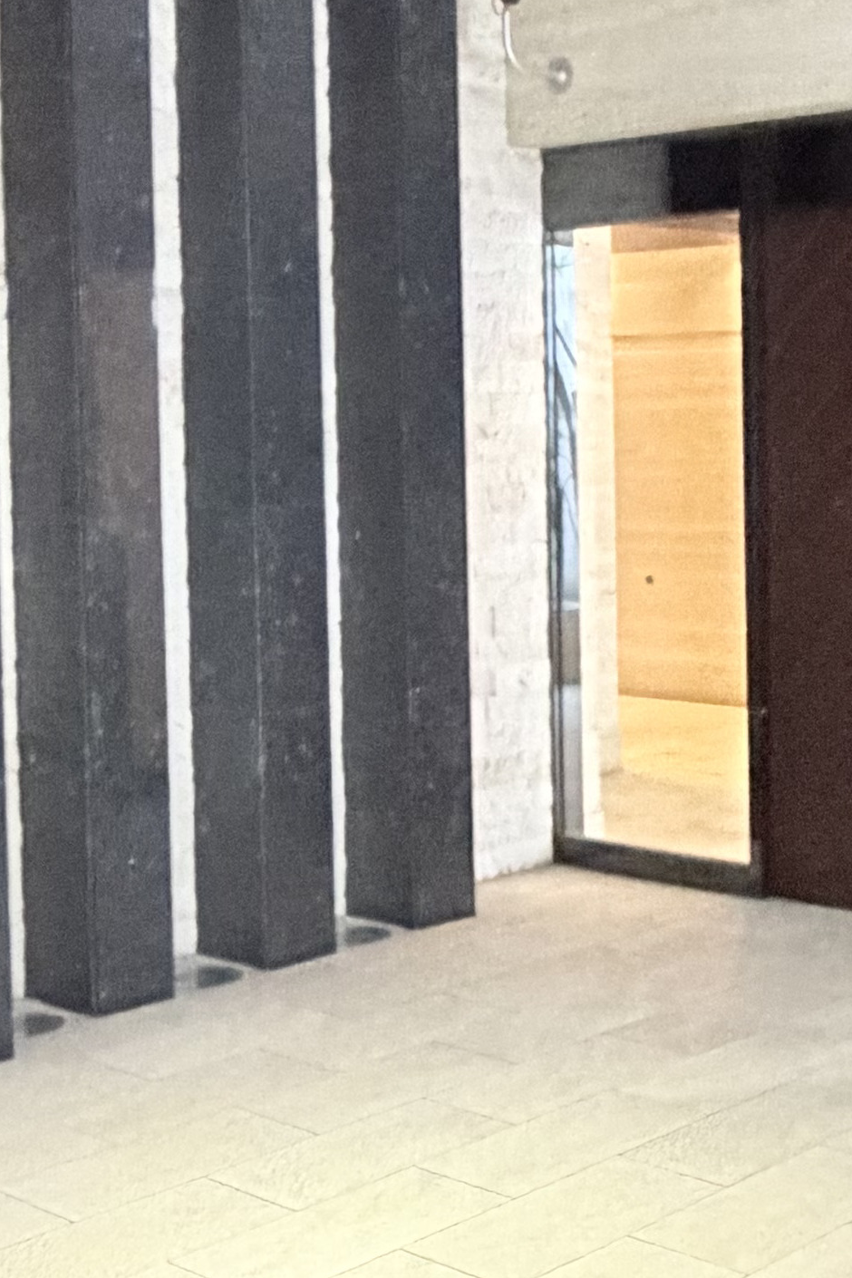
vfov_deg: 33.8
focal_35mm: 59
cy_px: 504
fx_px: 2094
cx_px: 754
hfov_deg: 22.5
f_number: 2.2
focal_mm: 2.22
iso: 1000
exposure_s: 1/40
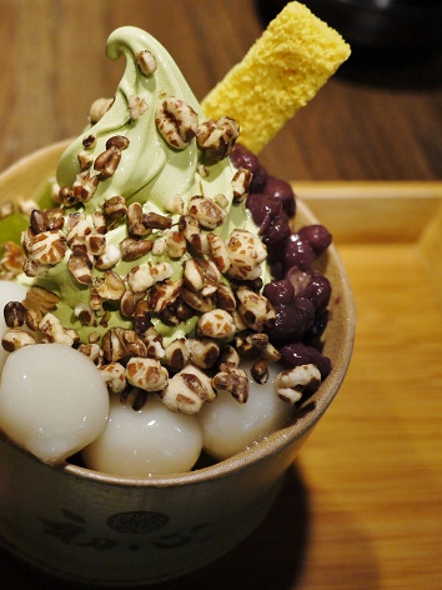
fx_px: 647
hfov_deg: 36.1
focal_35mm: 38
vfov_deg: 49.0
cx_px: 70
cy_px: 294
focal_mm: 14
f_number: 2.5
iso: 400
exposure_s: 1/60
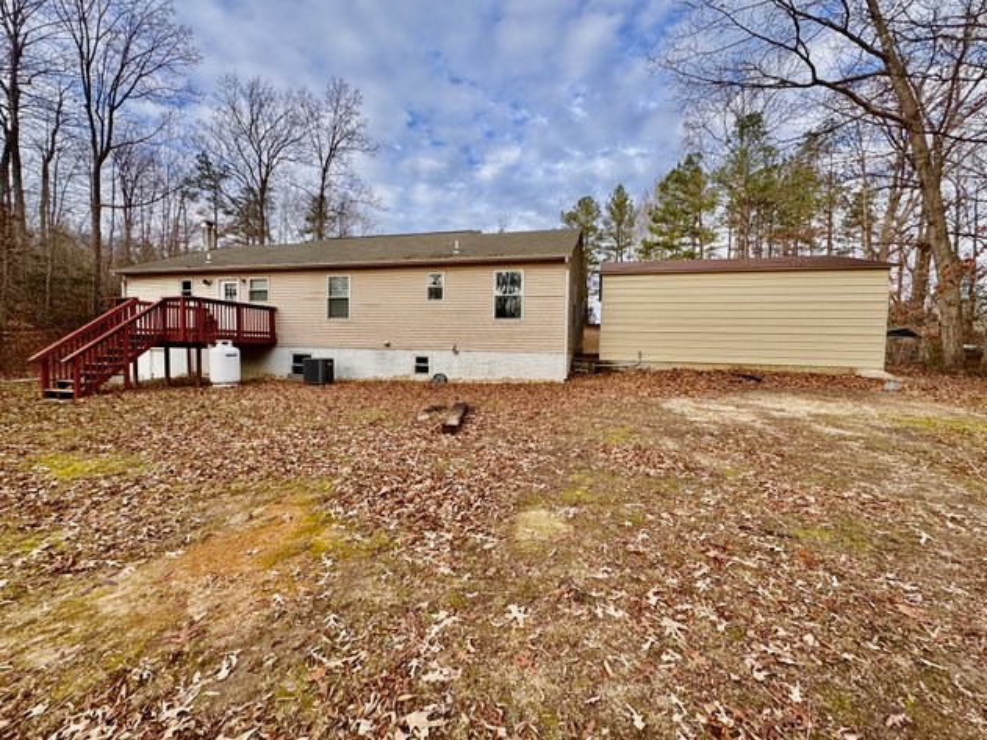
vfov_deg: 85.7
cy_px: 370
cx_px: 494
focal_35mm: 14
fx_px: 399
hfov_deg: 102.1
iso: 40
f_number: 2.2
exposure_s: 1/657
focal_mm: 2.22
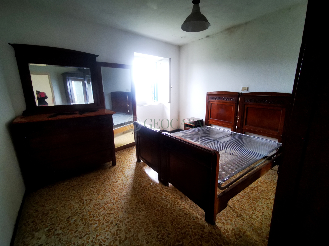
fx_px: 152
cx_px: 164
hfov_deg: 94.5
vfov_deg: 78.1
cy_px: 123
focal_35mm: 16
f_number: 2.2
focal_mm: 2.35
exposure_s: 1/20
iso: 500
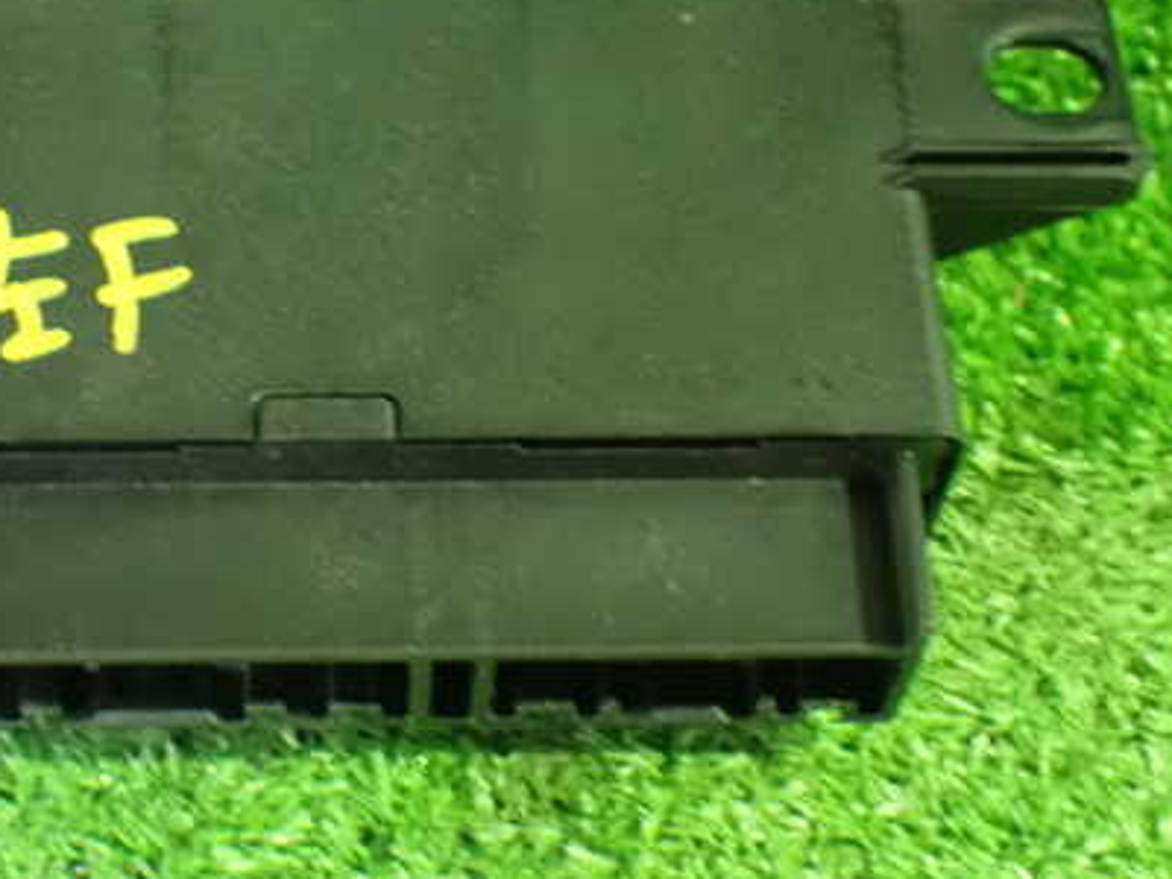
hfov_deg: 25.8
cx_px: 346
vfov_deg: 19.6
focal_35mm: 75
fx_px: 2539
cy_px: 311
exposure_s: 1/20
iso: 1600
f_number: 3.2
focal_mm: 9.01
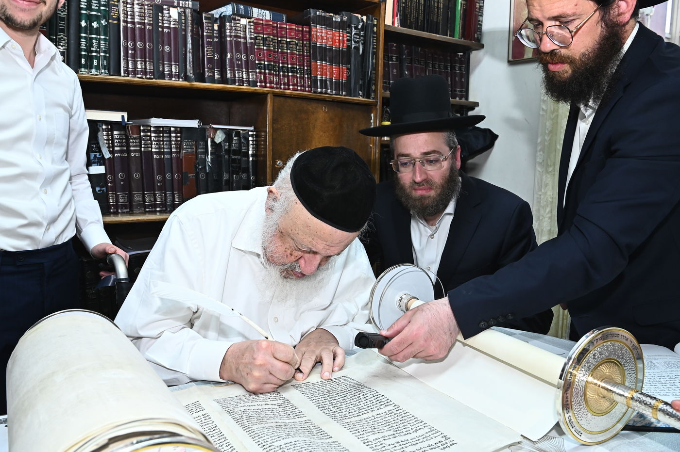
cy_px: 226
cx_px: 340
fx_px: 585
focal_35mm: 31
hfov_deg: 60.3
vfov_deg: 42.3
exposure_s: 1/160
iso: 1600
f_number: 10
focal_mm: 31
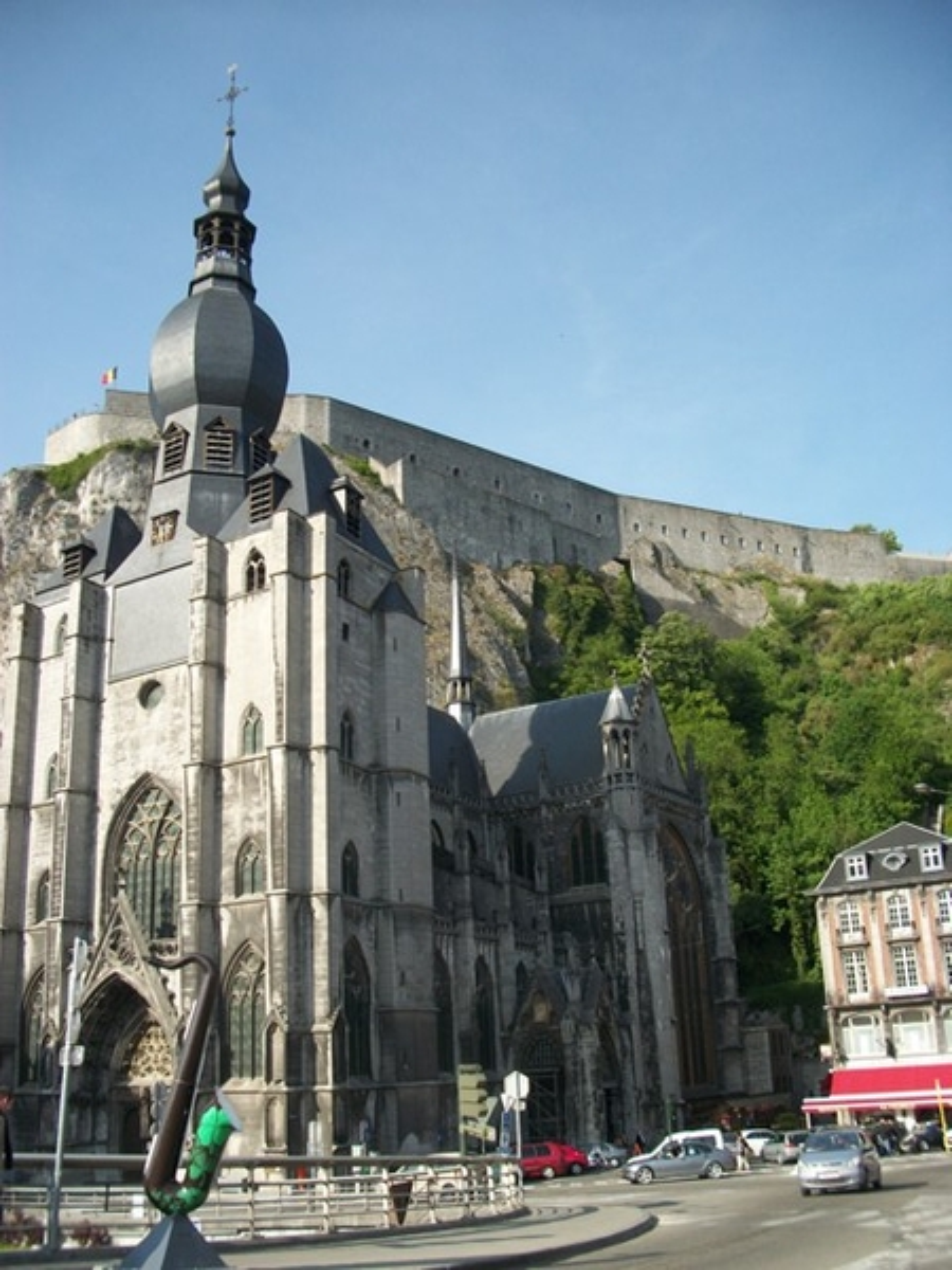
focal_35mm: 32
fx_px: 1173
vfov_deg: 56.8
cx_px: 476
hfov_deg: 44.2
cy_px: 635
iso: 80
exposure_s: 1/100
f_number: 8.8
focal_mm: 5.7
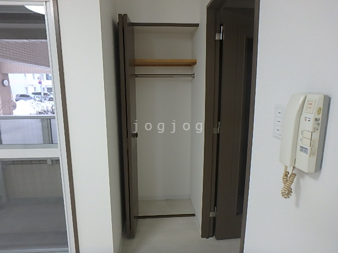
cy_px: 126
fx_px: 205
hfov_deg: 79.0
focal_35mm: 21
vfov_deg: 63.4
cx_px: 169
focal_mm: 3.7
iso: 250
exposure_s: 1/30
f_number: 3.5
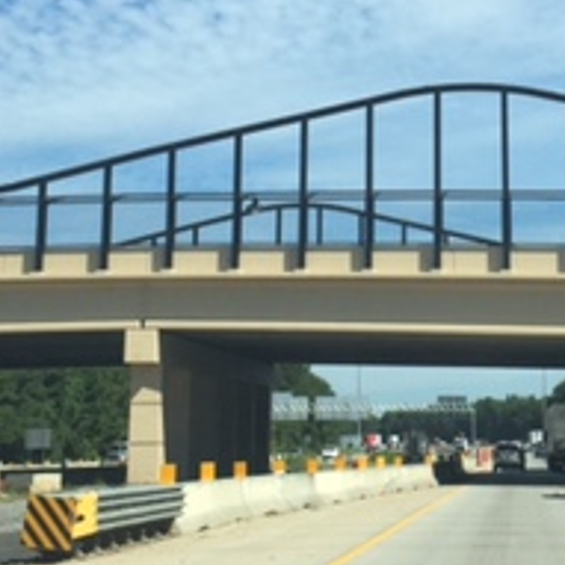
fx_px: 1588
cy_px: 118
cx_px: 453
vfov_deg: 20.0
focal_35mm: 86
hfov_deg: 20.0
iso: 32
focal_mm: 4.15
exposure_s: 1/1647
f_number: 2.2
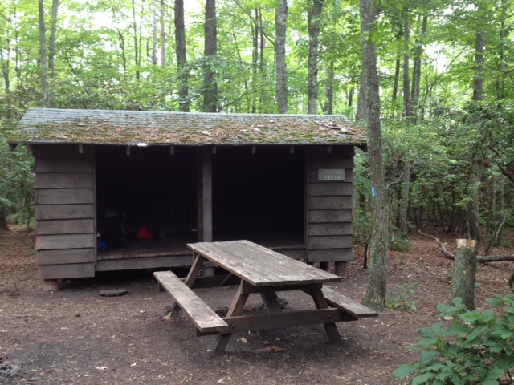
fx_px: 520
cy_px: 192
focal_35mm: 35
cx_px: 257
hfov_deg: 52.6
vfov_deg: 40.7
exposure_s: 1/30
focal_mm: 4.28
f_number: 2.4
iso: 64
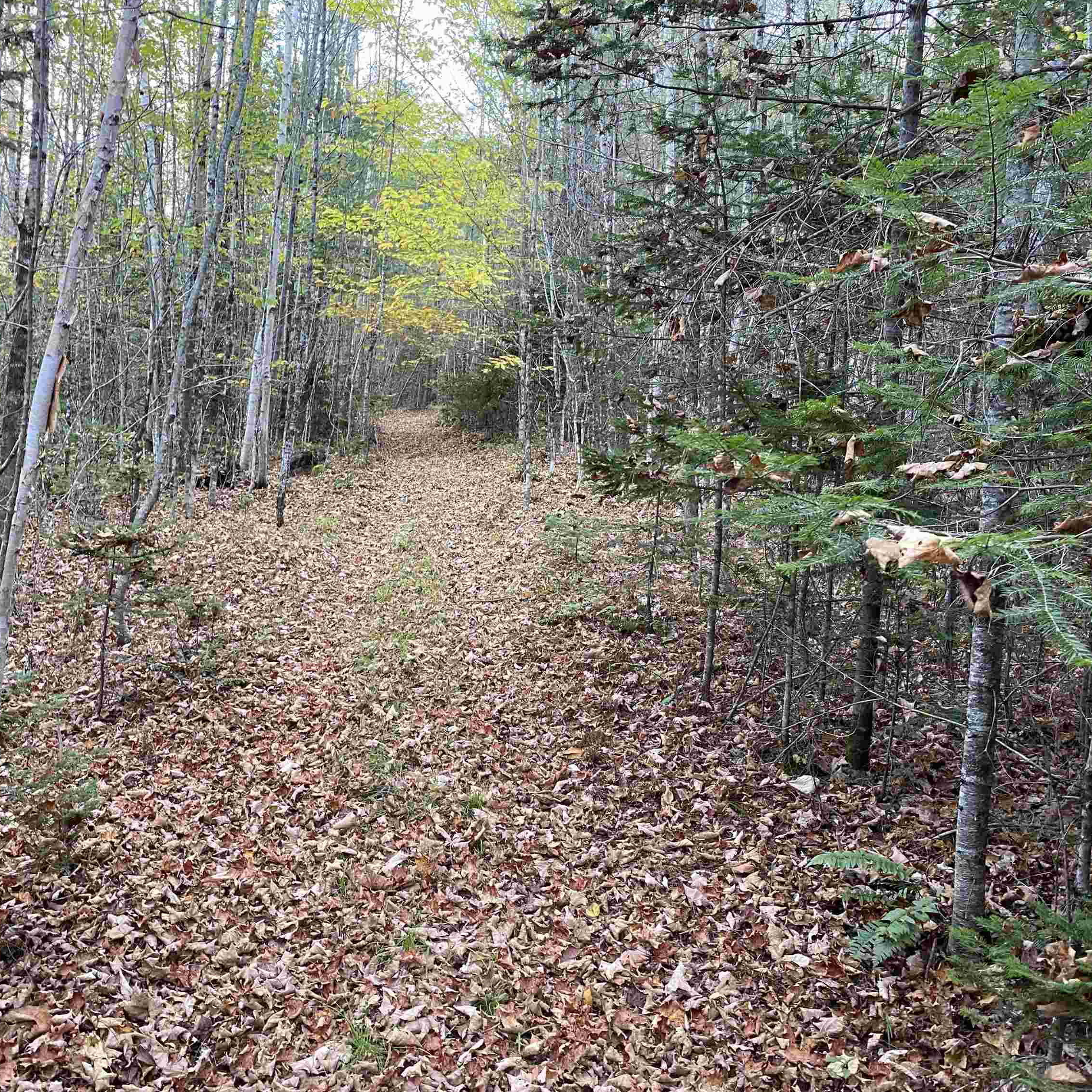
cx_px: 461
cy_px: 540
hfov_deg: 52.3
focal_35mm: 31
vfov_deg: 52.5
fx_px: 1106
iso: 125
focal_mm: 4.25
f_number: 1.8
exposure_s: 1/64
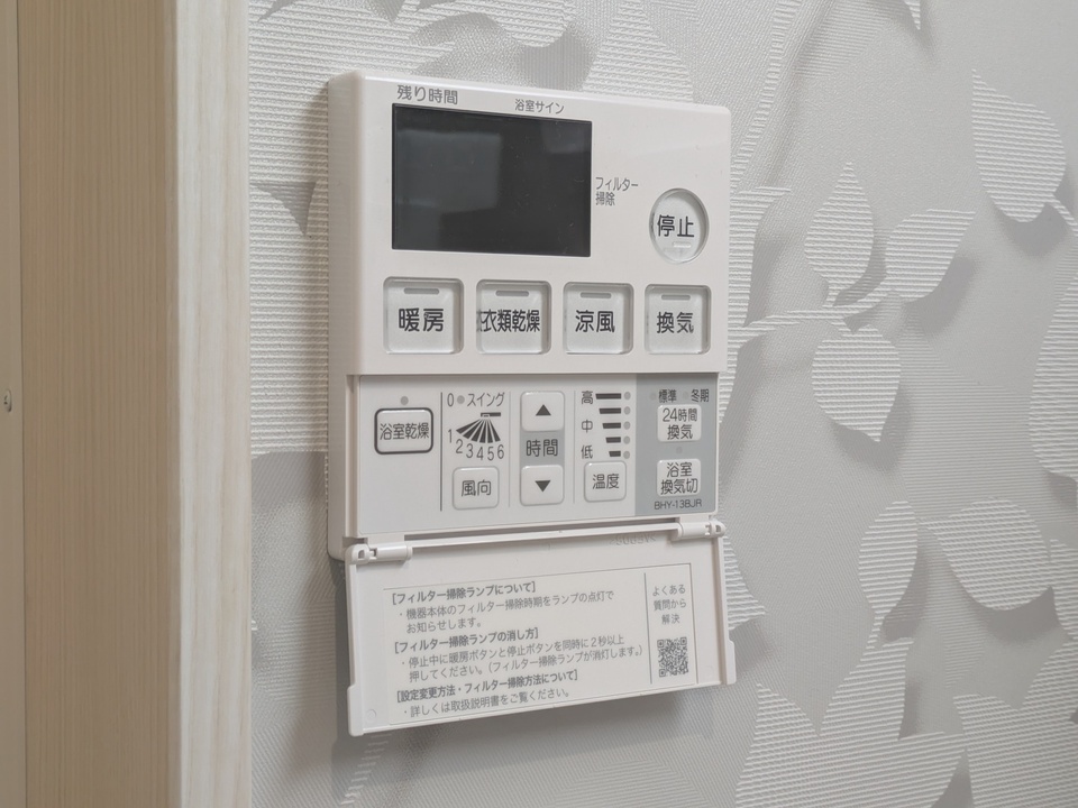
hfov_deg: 37.5
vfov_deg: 28.6
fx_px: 1588
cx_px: 539
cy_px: 404
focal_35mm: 51
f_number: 1.89
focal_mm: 5.43
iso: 79
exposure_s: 1/40
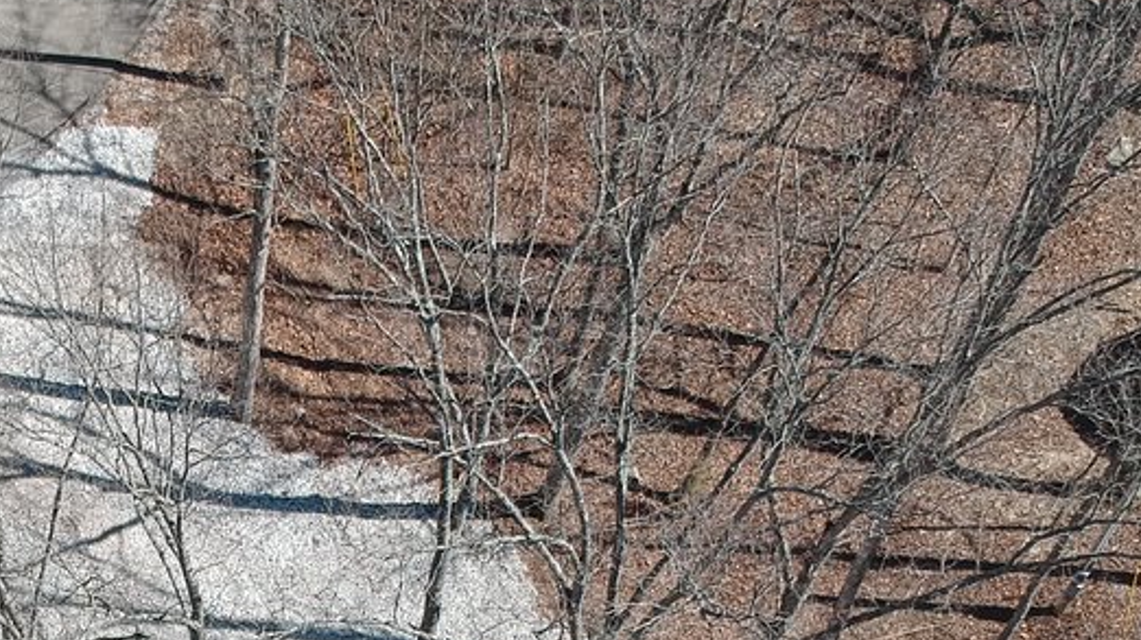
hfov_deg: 25.8
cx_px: 69
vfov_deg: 14.6
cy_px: 857
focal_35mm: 79
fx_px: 2389
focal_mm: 4.49
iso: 100
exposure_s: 1/640
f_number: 2.6
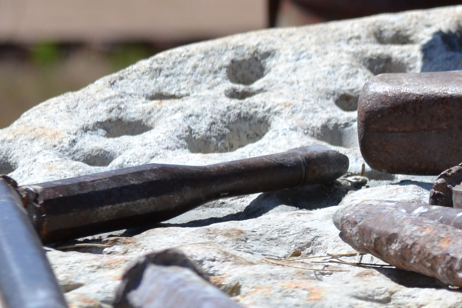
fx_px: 3486
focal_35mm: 272
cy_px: 220
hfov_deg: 7.5
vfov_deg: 5.1
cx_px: 629
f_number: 6.3
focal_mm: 55
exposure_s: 1/1600
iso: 400
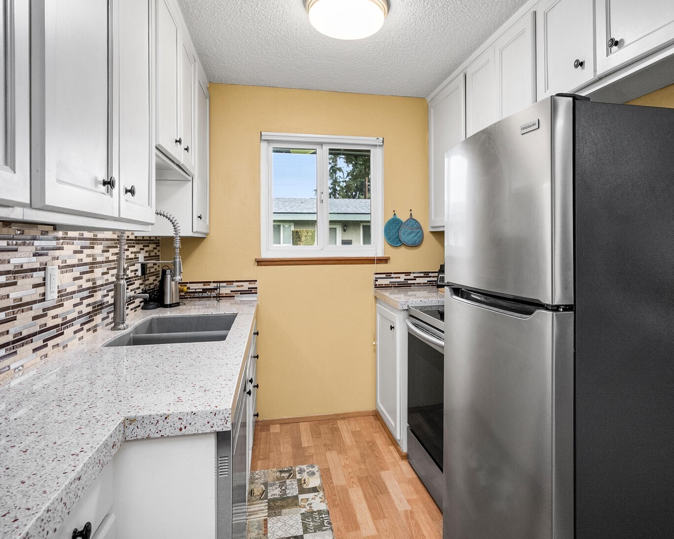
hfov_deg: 77.2
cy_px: 260
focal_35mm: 21
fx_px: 419
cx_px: 387
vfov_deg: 65.5
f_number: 7.1
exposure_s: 1/60
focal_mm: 18
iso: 125
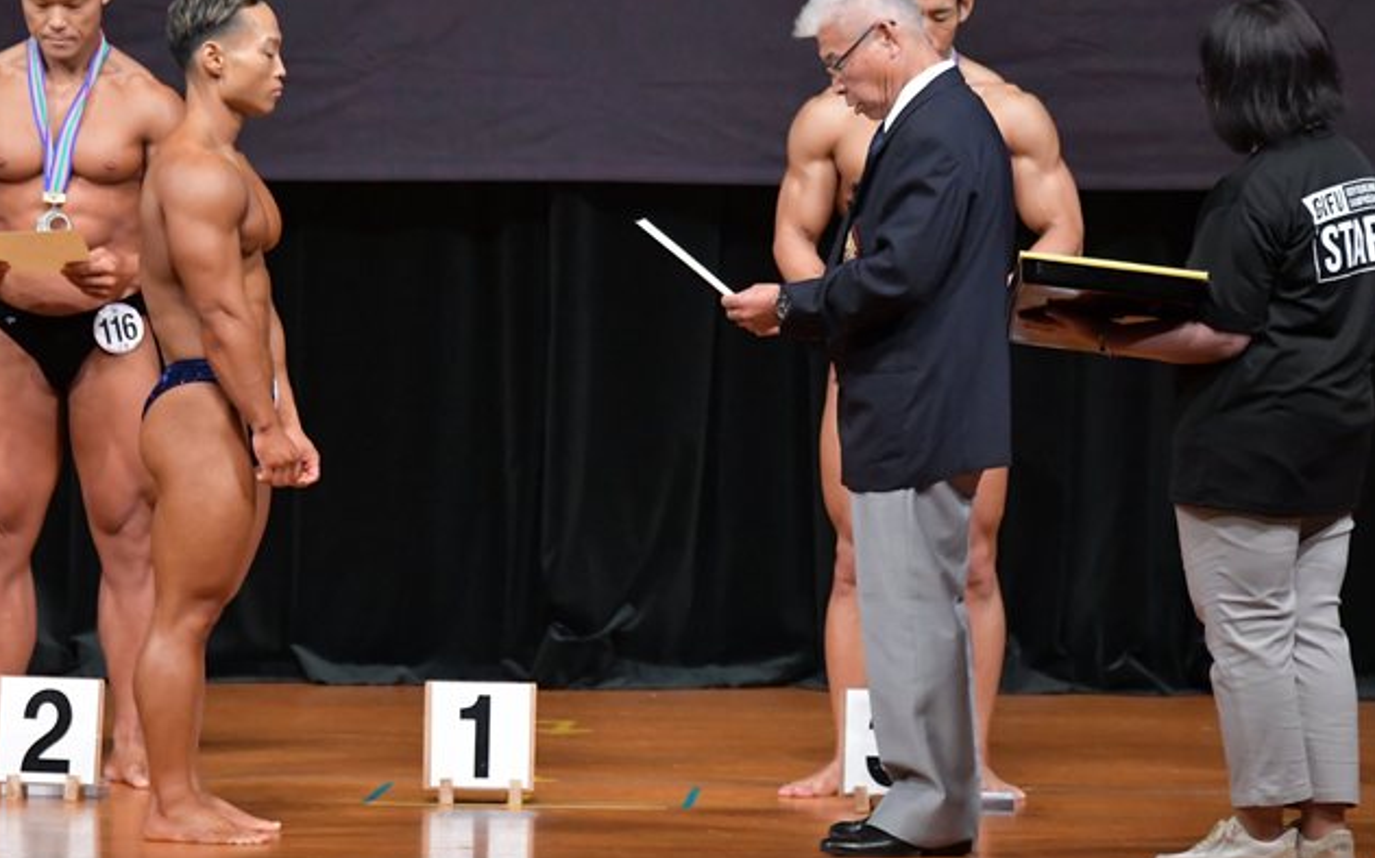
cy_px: 438
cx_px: 542
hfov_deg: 6.6
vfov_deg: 4.1
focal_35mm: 319
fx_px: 11951
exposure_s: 1/400
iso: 5000
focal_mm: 170
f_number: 5.6
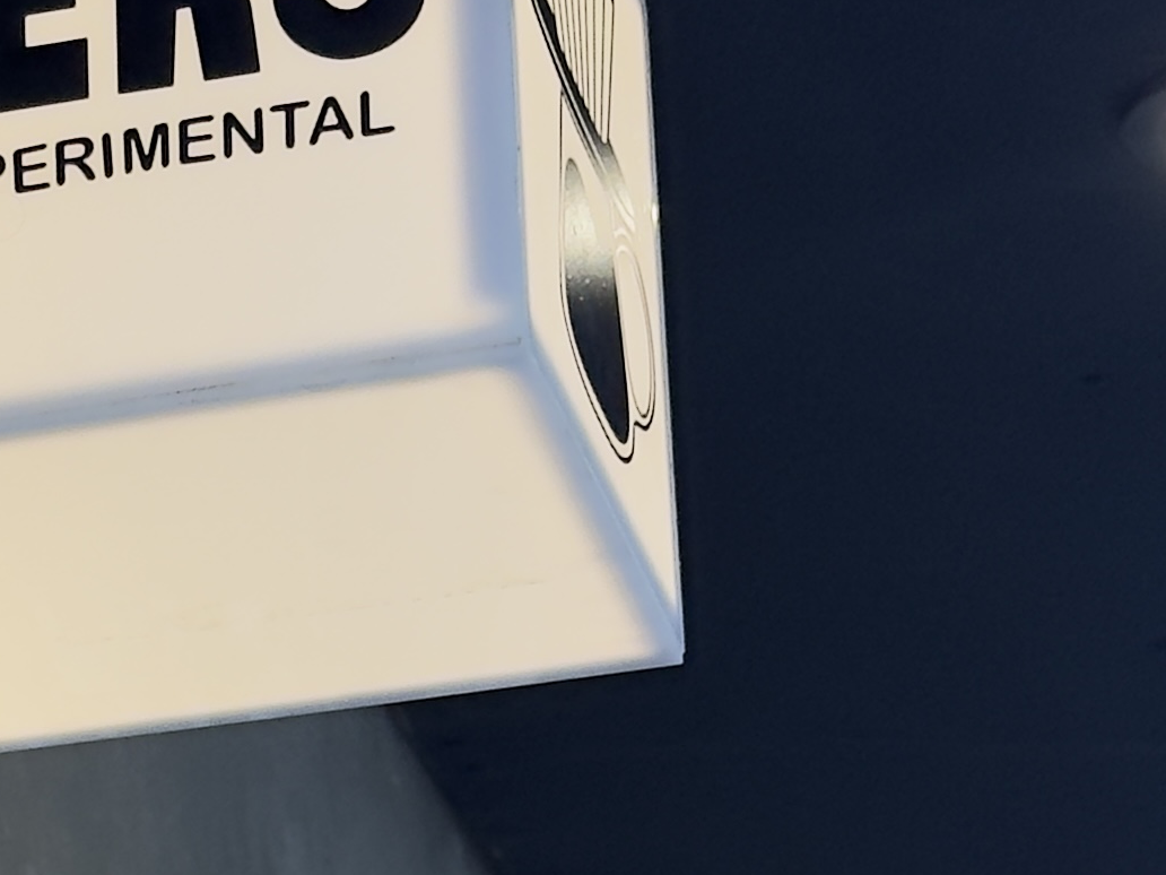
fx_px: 3941
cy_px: 238
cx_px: -177
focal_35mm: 117
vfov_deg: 12.6
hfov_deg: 16.2
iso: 50
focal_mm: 6.76
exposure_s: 1/207
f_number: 1.78
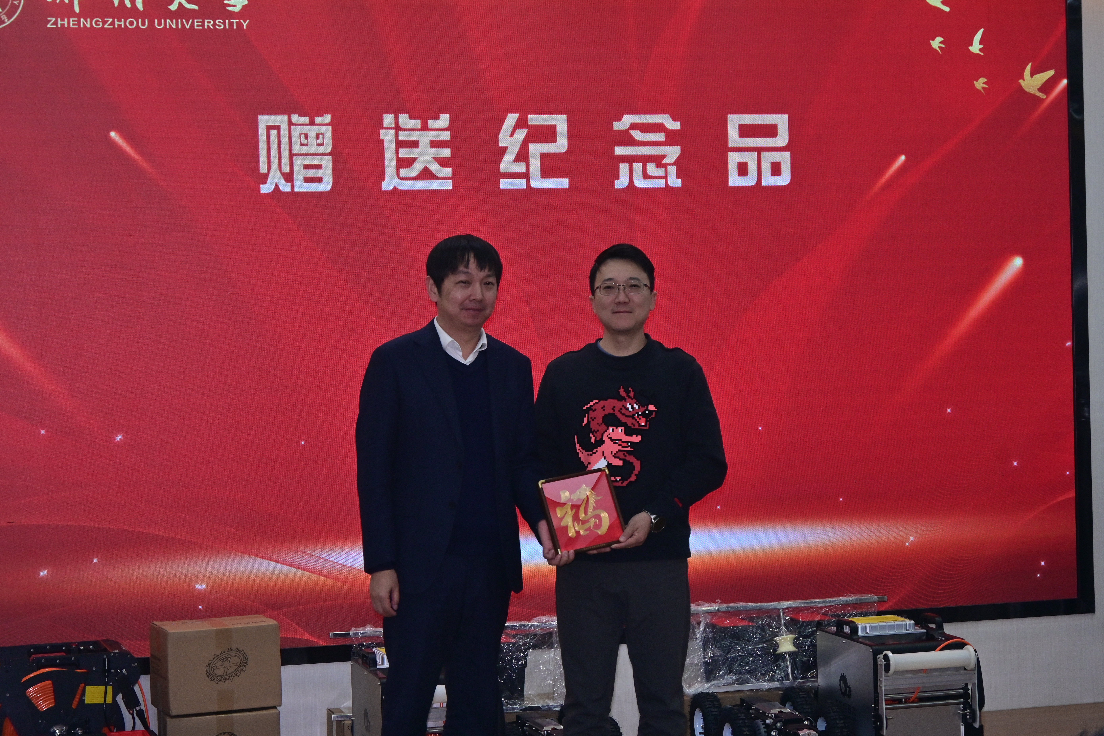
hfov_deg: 27.0
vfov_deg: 18.2
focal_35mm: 75
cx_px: 552
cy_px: 368
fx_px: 2300
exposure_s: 1/125
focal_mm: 50
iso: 400
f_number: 6.3
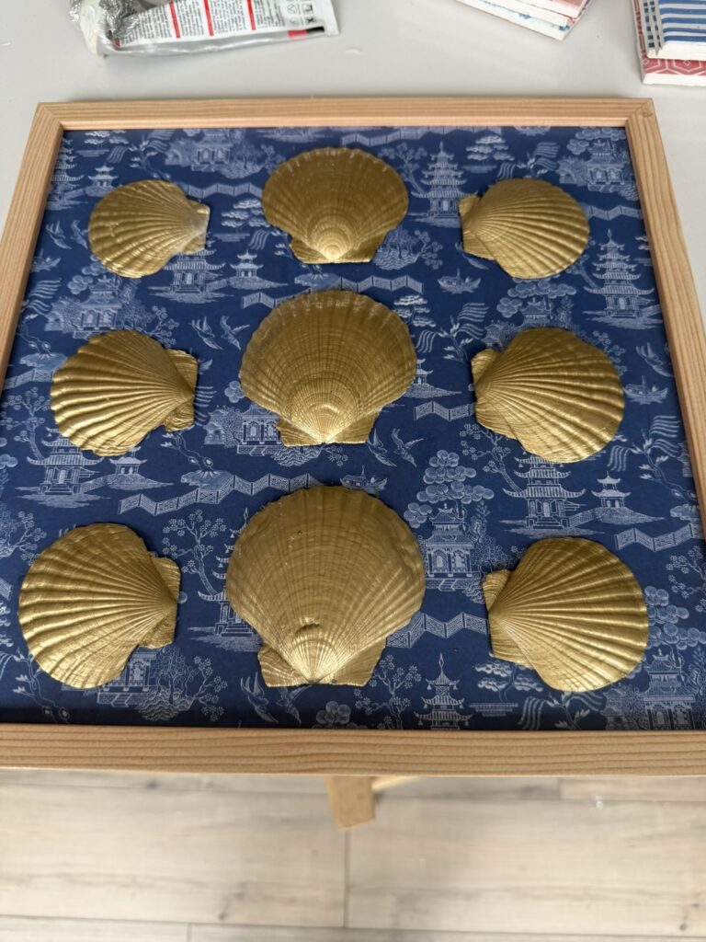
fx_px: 653
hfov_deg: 56.8
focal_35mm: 24
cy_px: 471
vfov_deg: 71.6
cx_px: 353
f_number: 1.78
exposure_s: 1/60
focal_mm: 6.76
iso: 100
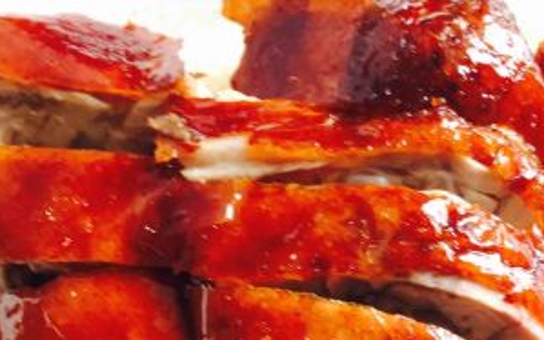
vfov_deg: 16.9
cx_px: 356
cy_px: 462
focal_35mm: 72
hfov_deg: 28.4
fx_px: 1068
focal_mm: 4.15
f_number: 2.2
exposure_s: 1/30
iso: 64
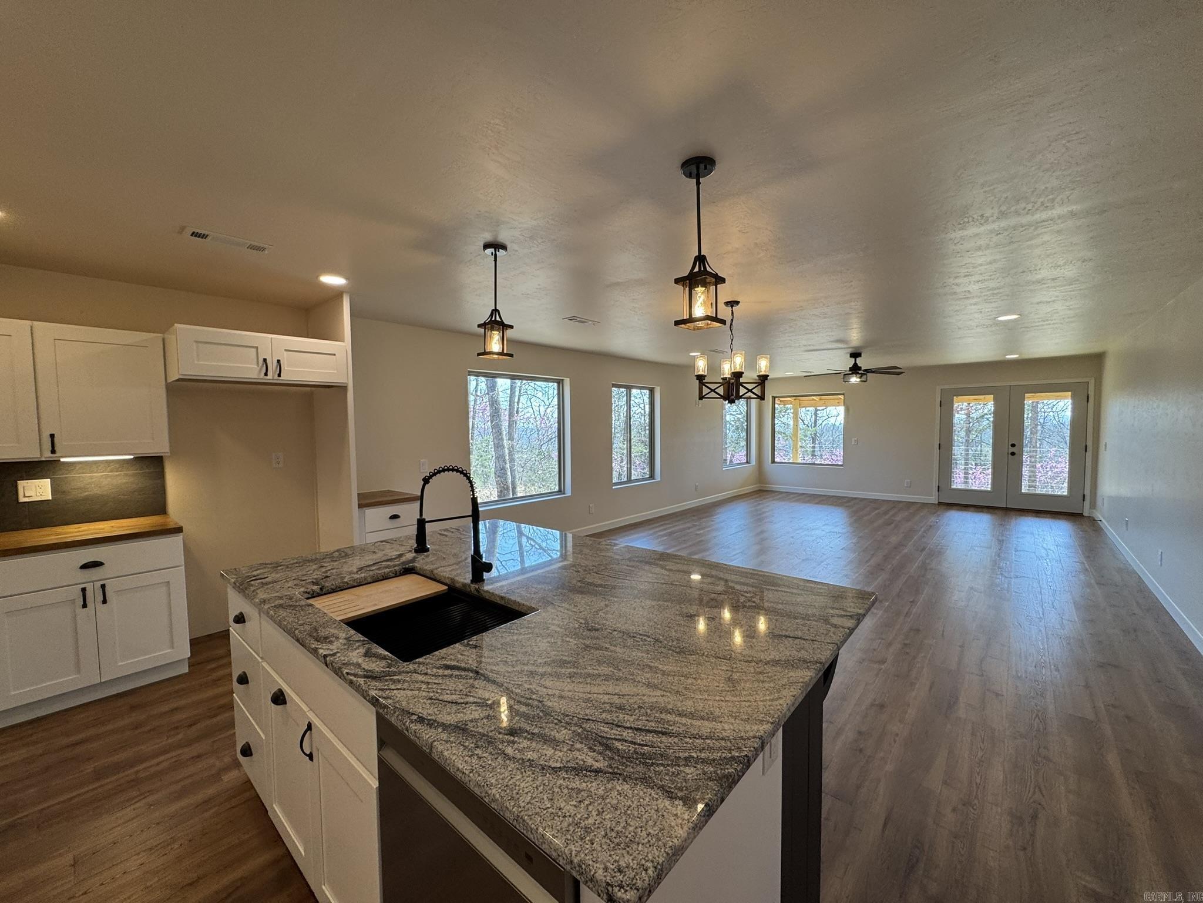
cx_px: 602
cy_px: 452
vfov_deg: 85.7
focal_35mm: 14
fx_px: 487
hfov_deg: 102.1
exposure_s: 1/120
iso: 64
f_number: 2.2
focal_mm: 2.22
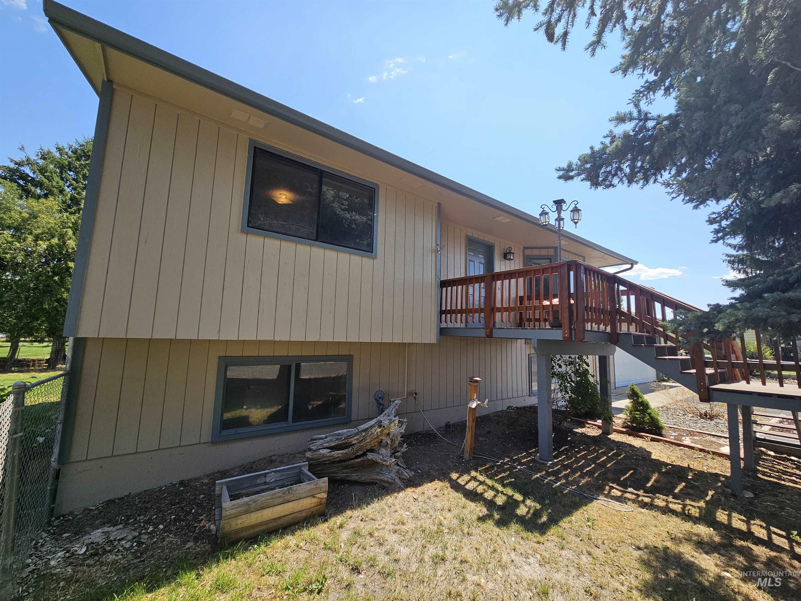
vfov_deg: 89.9
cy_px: 300
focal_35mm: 13
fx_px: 301
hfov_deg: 106.2
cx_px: 400
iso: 50
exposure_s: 1/1154
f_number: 2.2
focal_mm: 2.2
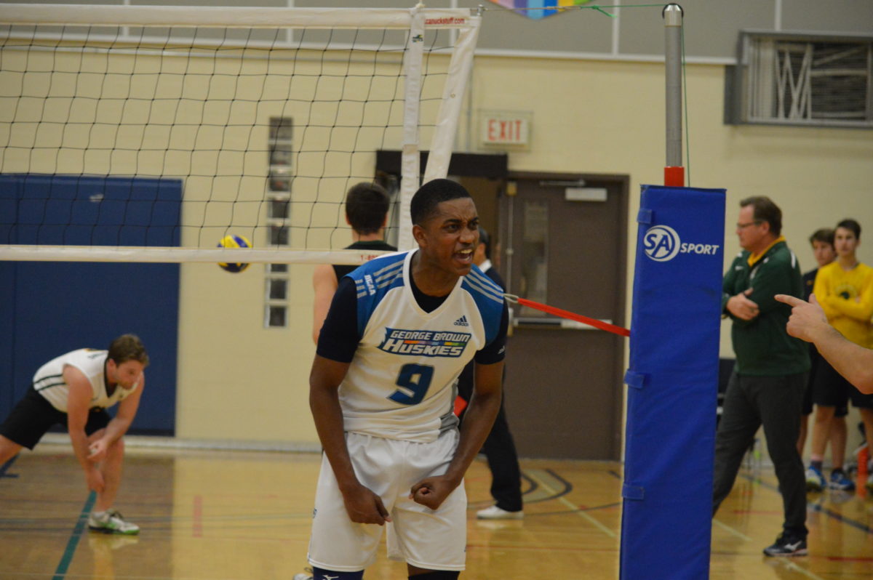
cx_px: 436
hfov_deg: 12.5
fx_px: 3998
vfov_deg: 8.3
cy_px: 290
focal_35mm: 165
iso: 3200
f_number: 4.8
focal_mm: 110
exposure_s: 1/400
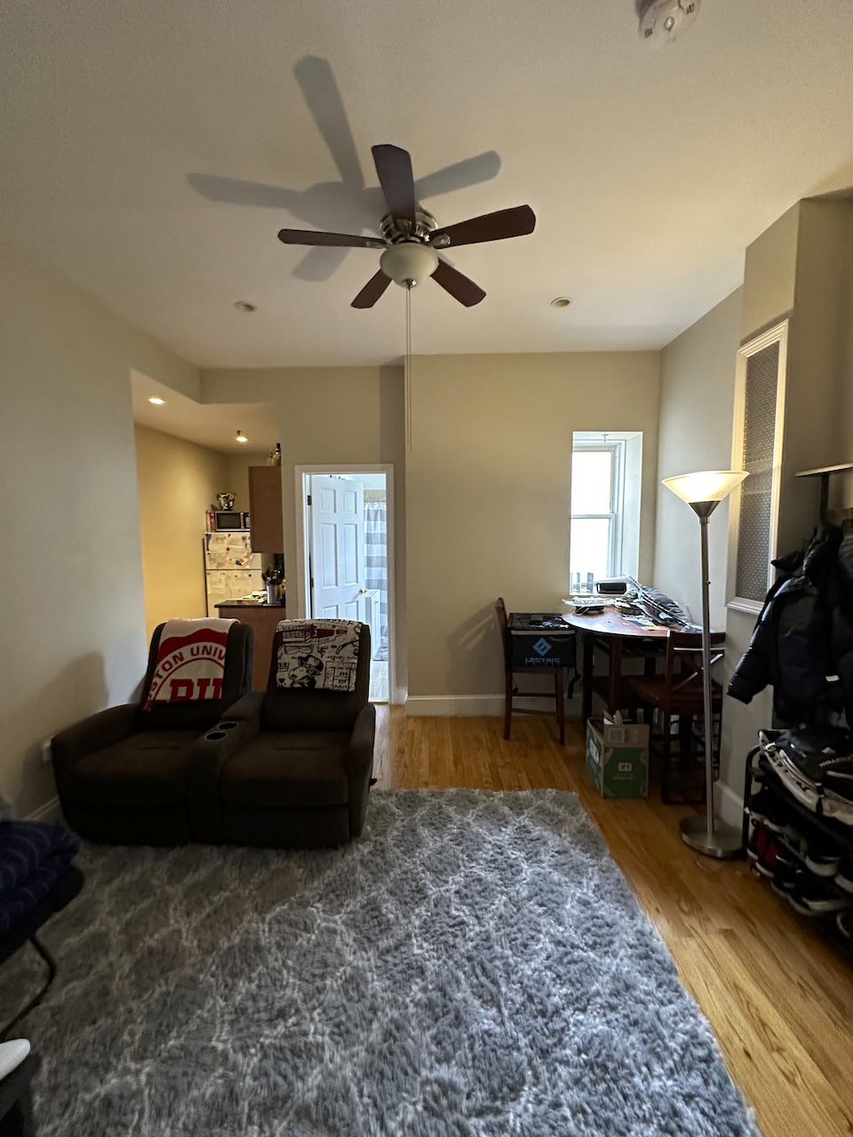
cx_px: 426
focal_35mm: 14
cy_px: 568
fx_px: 460
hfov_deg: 85.7
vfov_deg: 102.1
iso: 500
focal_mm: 2.22
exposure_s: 1/60
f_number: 2.2
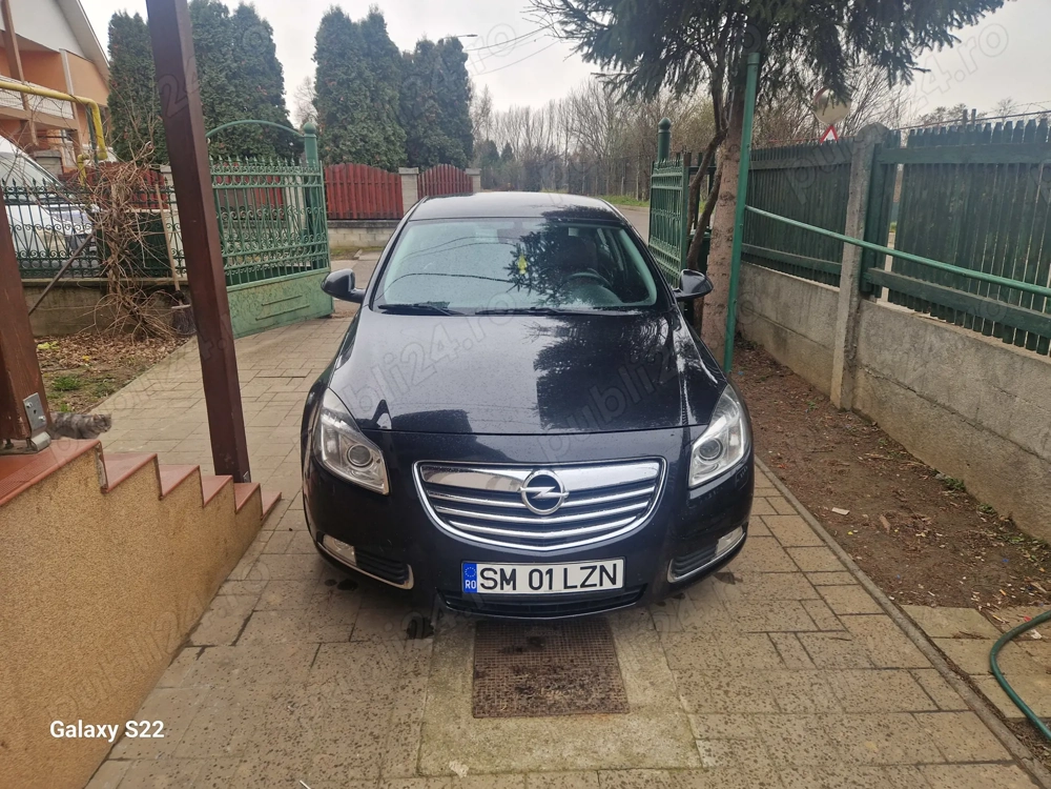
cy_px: 394
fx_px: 698
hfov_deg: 73.9
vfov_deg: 58.9
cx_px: 526
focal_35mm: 23
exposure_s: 1/180
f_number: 1.8
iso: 50
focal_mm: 5.4
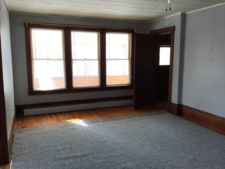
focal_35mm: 31
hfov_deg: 58.4
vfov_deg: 45.4
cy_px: 84
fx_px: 201
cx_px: 112
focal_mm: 3.3
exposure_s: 1/30
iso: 25
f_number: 2.4
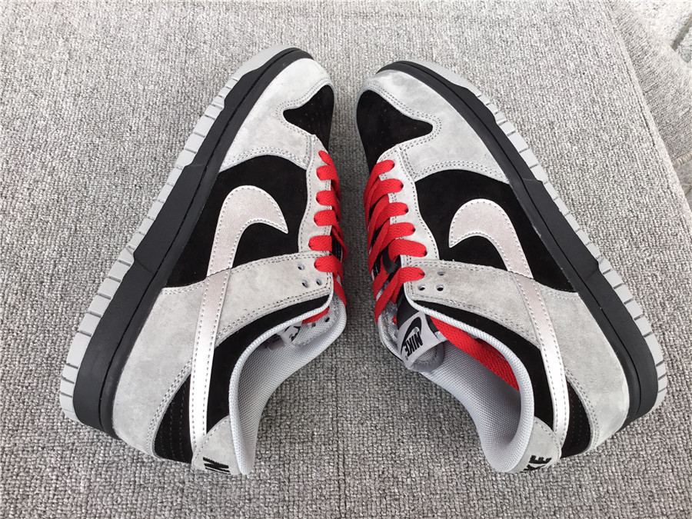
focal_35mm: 31
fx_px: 620
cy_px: 260
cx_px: 346
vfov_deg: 45.4
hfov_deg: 58.4
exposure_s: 1/109
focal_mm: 3.3
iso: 25
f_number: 2.4
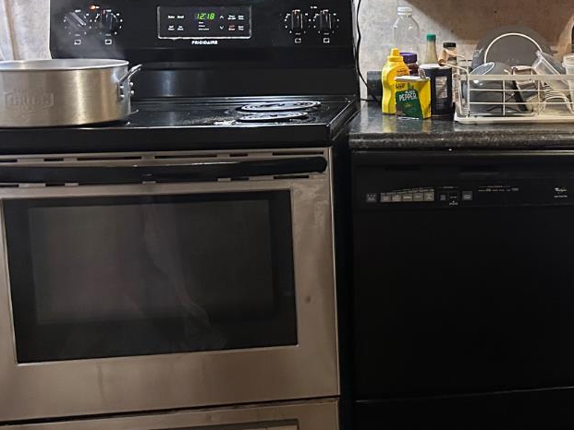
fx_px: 962
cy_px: 136
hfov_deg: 28.7
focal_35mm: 58
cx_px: 691
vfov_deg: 25.1
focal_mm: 6.86
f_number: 1.78
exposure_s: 1/40
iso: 640
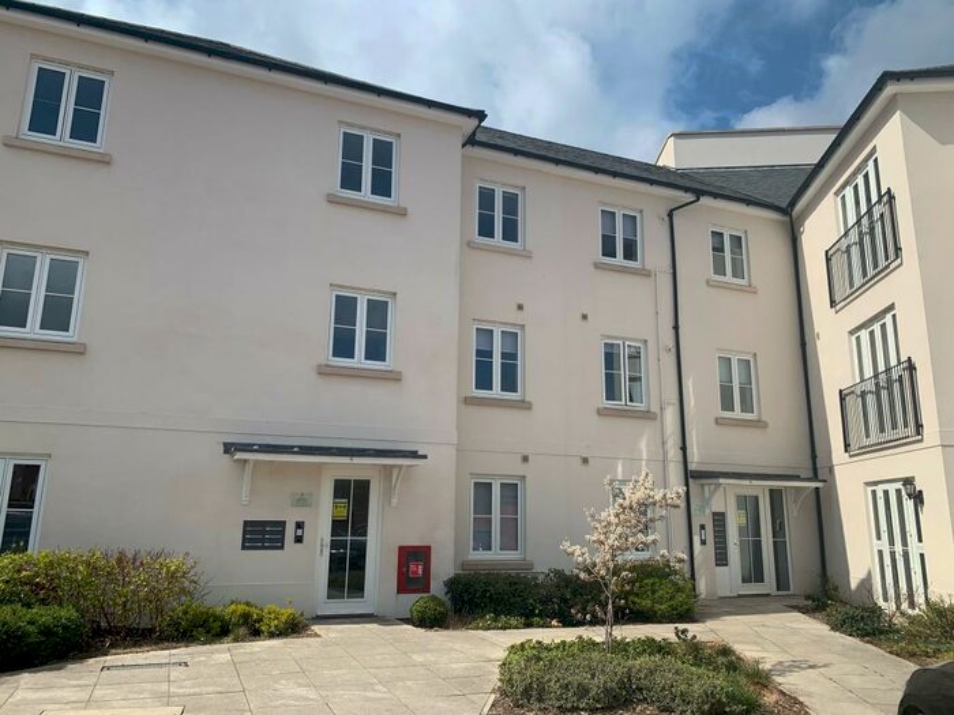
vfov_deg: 53.1
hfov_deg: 67.3
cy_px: 358
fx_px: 717
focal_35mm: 26
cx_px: 477
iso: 25
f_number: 1.8
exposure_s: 1/4098
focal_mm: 4.25
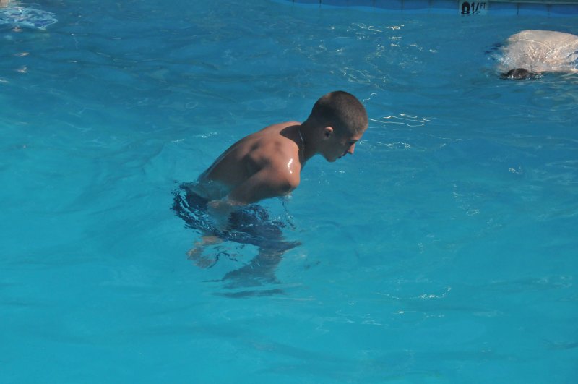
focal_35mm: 93
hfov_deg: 21.9
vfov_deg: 14.7
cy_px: 192
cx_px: 289
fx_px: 1491
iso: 1600
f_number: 16
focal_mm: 62
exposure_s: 1/1000
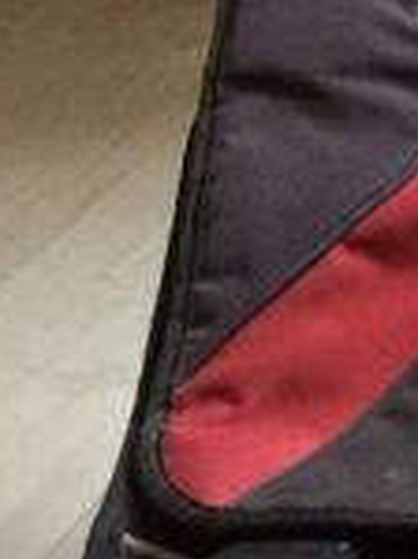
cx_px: 732
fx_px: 2002
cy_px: 145
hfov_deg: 11.2
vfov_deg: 15.8
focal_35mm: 124
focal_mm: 4.15
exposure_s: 1/25
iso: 250
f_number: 2.2
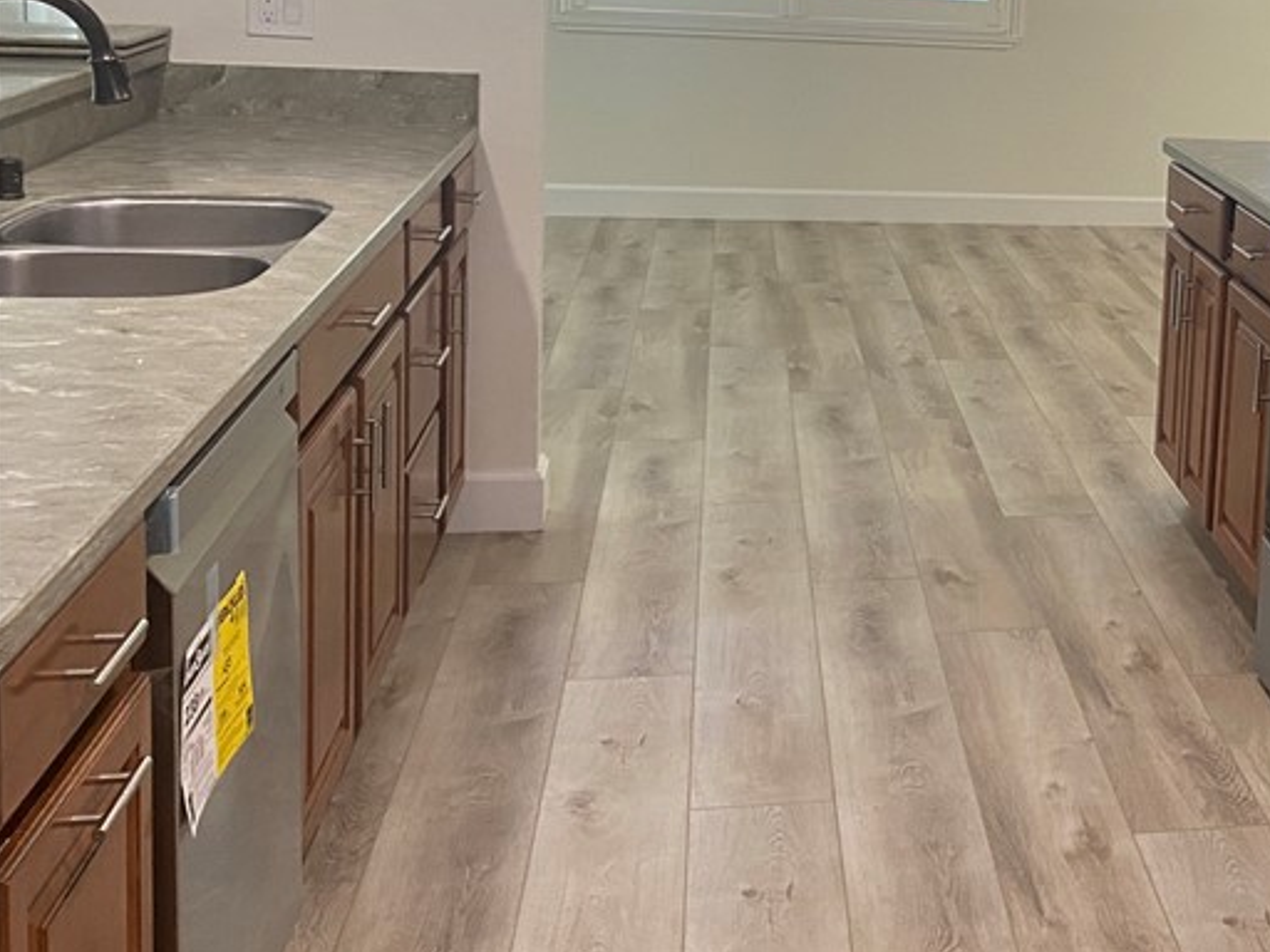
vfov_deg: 27.4
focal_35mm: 52
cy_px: 171
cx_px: 1265
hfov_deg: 33.7
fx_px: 1908
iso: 100
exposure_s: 1/60
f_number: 1.8
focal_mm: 4.25
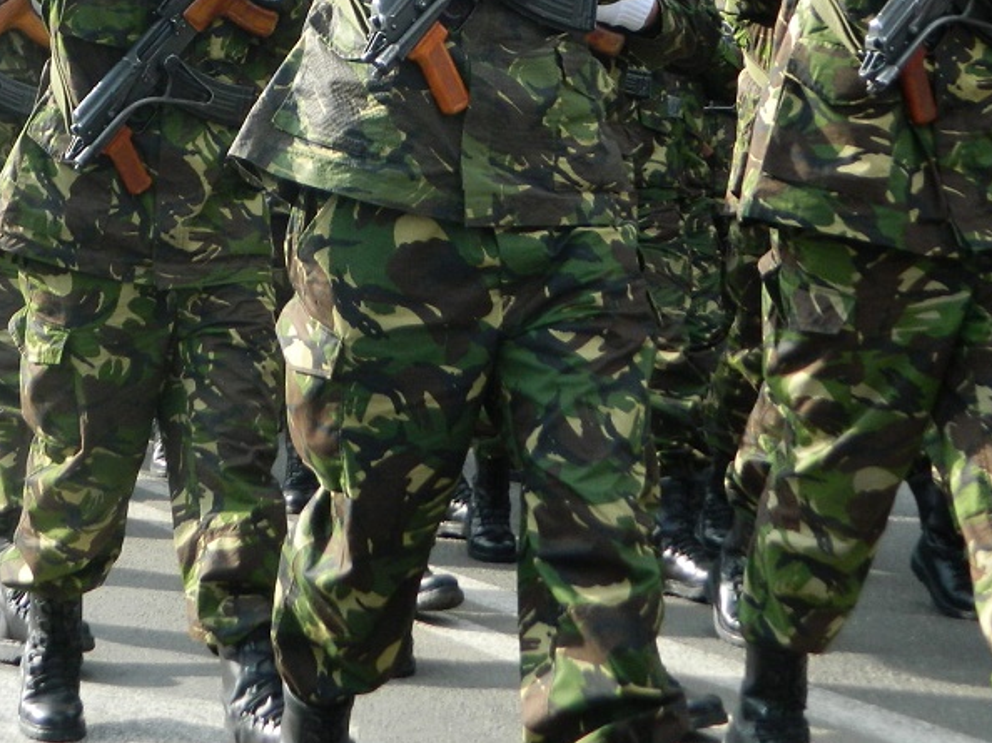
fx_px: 2721
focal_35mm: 95
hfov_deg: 20.6
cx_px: 321
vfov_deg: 15.3
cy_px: 33
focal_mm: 8.4
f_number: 3.6
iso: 110
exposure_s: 1/400
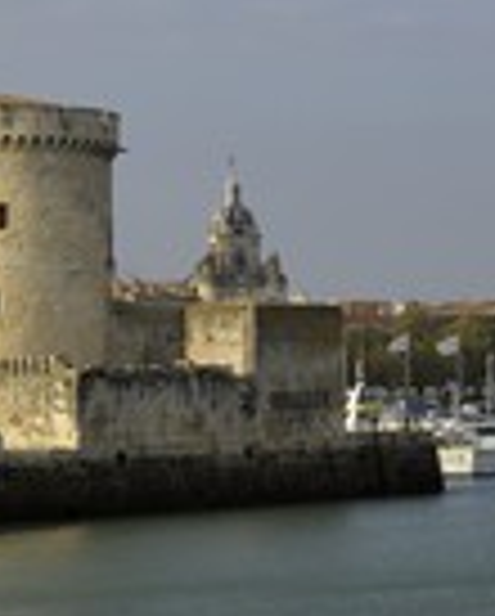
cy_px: 292
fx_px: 3161
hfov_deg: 8.8
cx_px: 682
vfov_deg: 11.1
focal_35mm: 173
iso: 100
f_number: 7.1
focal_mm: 40
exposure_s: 1/160
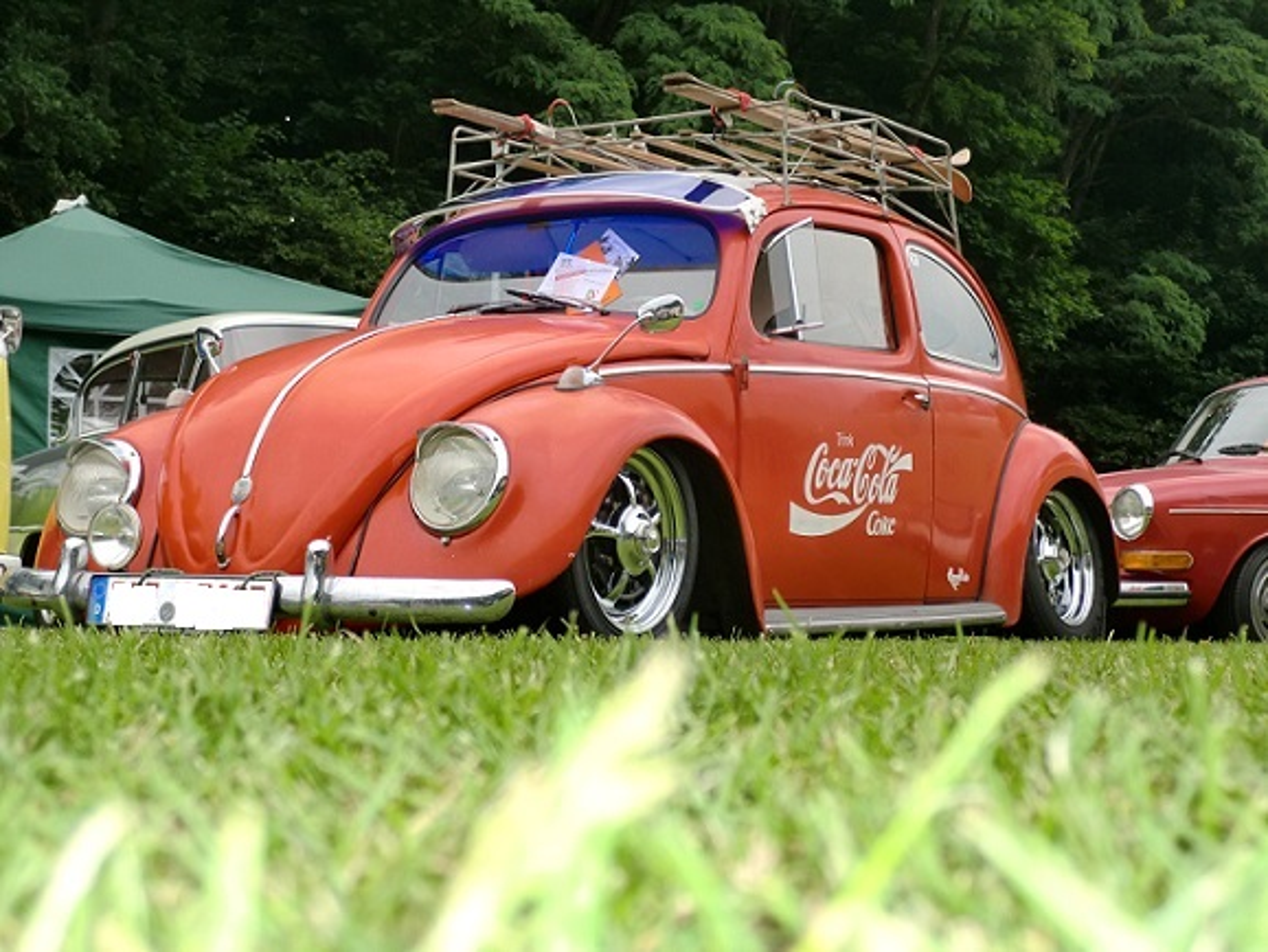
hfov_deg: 26.7
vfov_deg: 20.2
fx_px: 2675
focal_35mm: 73
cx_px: 634
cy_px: 476
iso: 64
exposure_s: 1/160
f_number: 4.6
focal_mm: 13.1
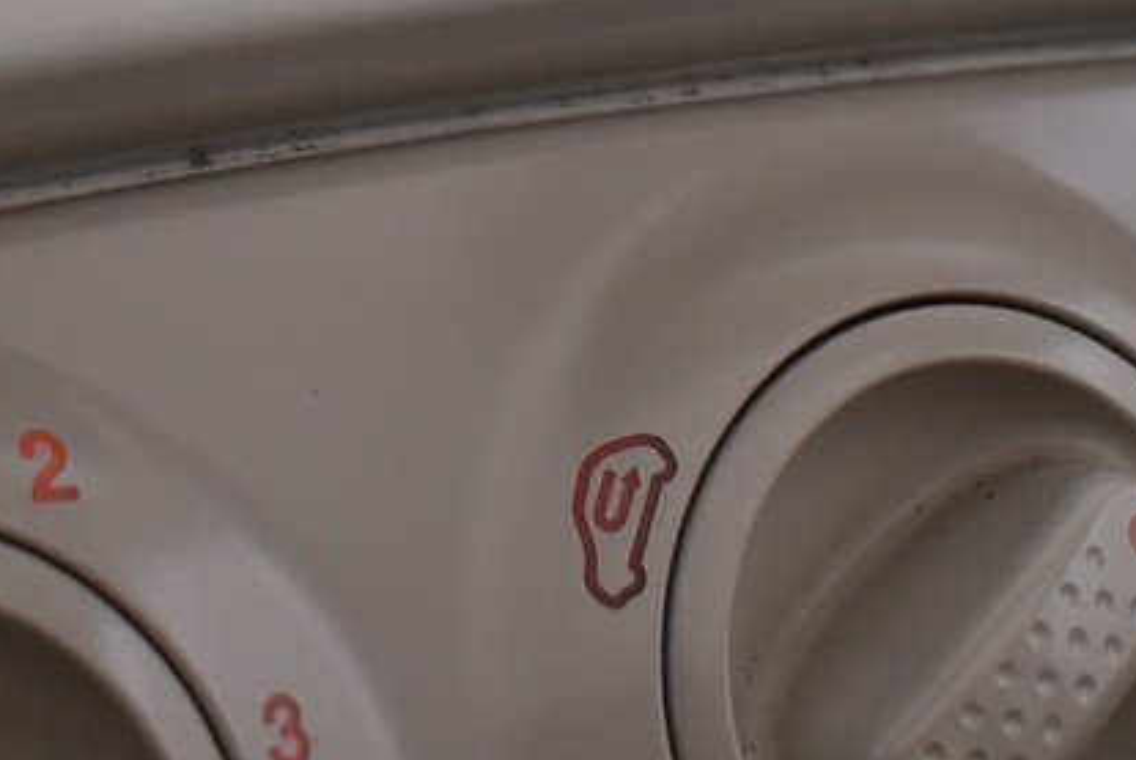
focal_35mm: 117
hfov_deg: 17.4
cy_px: -587
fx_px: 3696
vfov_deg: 11.0
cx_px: 274
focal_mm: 20
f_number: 3.8
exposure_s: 1/30
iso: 800
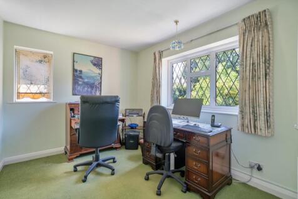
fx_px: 132
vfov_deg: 73.7
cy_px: 100
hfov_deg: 96.8
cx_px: 149
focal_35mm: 16
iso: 640
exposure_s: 1/15
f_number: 5
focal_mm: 16
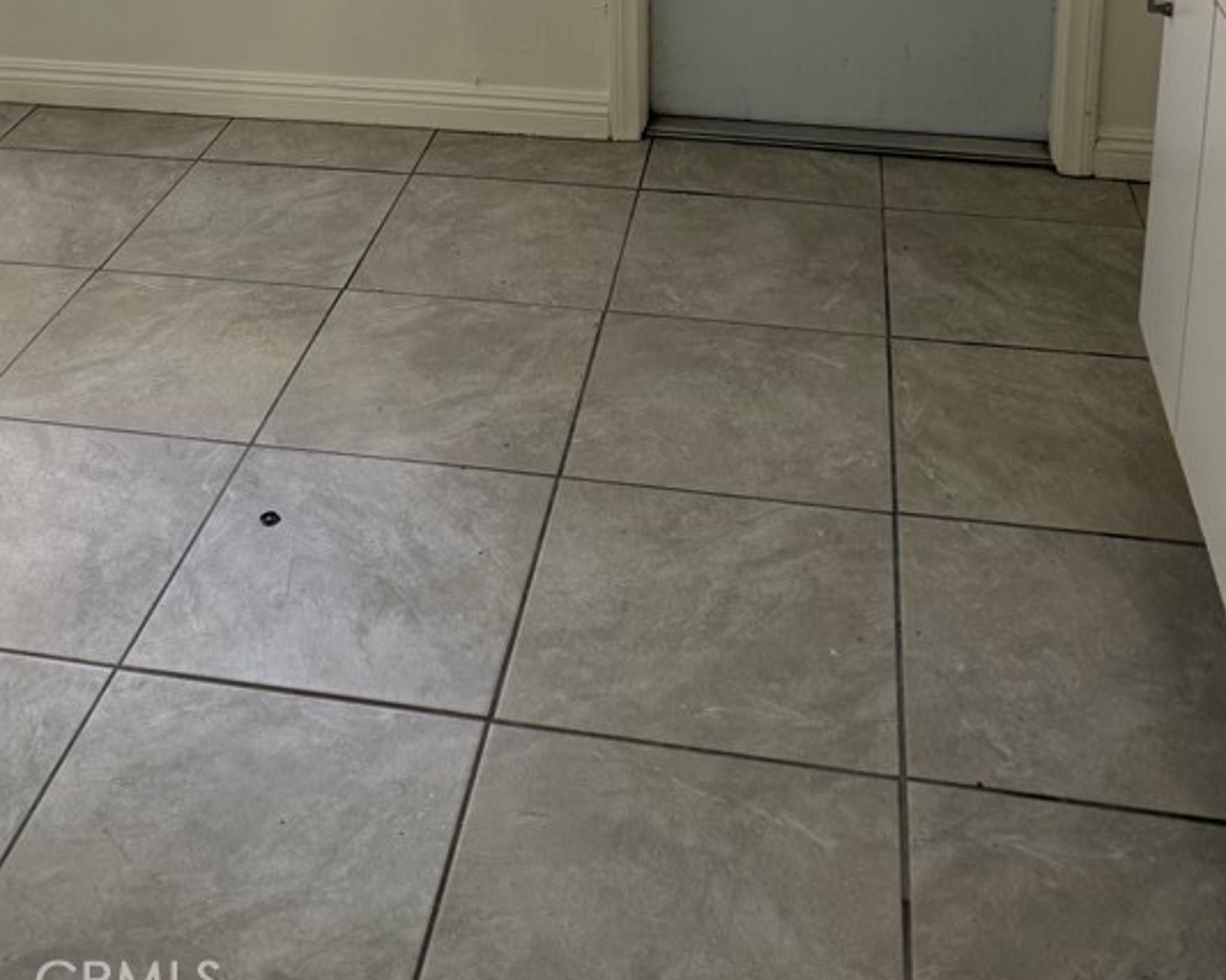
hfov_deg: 40.9
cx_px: 478
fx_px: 1632
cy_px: -163
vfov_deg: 29.3
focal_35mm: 45
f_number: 1.78
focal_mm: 6.76
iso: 100
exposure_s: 1/121
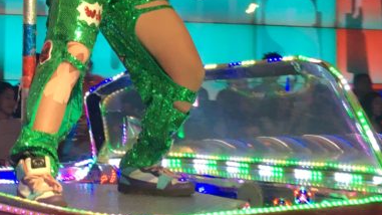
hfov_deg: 24.7
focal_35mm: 85
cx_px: 93
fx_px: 861
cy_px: 35
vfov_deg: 14.1
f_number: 2.2
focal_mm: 4.15
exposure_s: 1/30
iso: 32
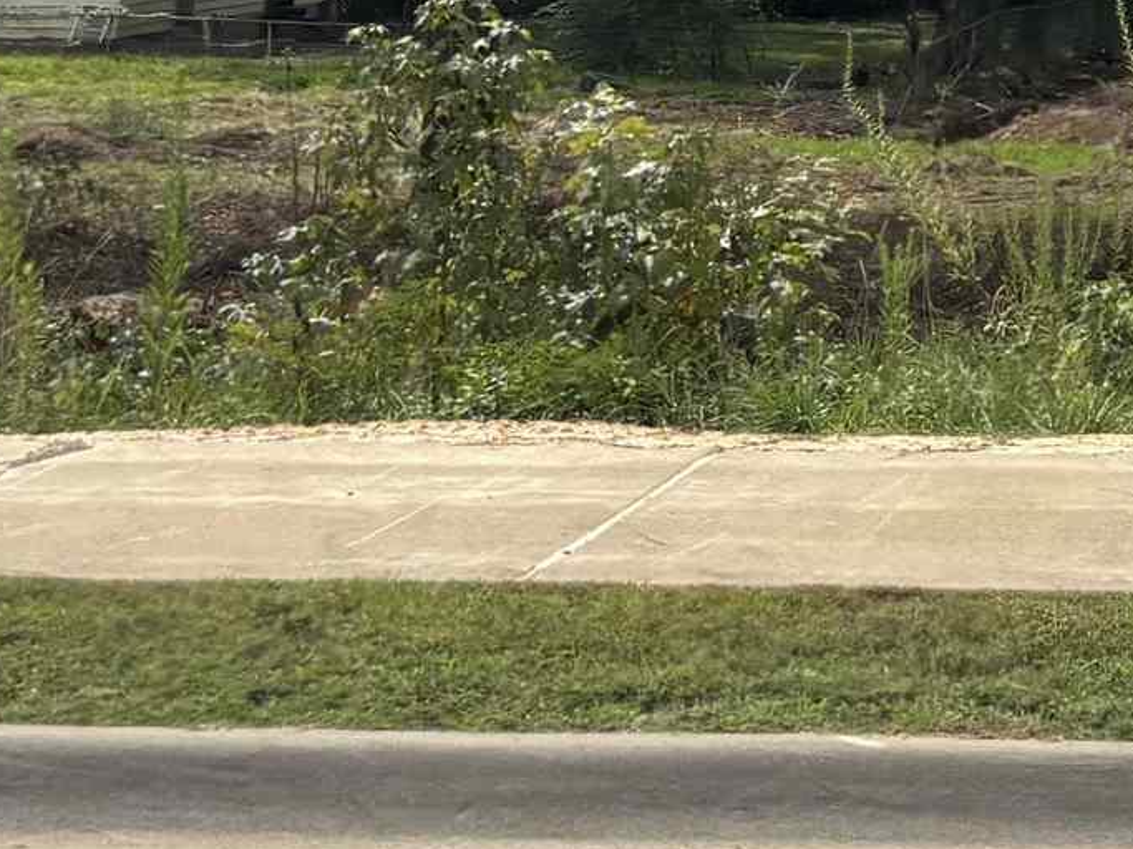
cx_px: 1729
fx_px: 3829
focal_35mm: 117
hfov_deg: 15.5
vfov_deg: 11.8
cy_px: -589
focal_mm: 5.96
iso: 50
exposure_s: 1/2639
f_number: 1.6
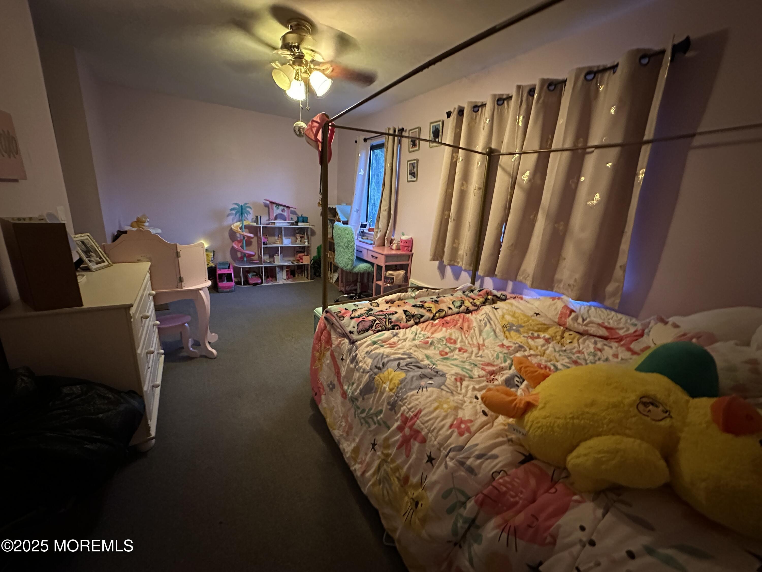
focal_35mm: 14
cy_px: 286
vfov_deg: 85.7
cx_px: 381
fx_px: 308
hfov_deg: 102.1
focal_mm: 2.22
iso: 1250
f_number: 2.2
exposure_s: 1/40
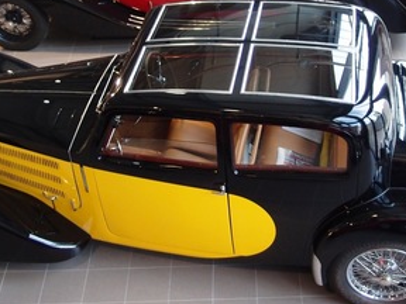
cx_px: 205
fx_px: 739
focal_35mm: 63
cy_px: 72
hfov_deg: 30.7
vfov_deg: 23.0
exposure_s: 1/30
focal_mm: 7.41
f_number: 1.9
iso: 200
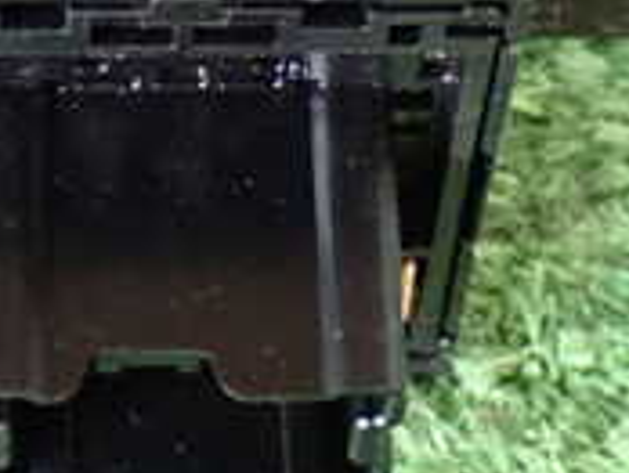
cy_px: 29
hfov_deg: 10.6
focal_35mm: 186
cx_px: 213
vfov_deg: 8.0
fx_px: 3384
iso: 800
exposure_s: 1/25
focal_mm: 9.65
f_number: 3.3
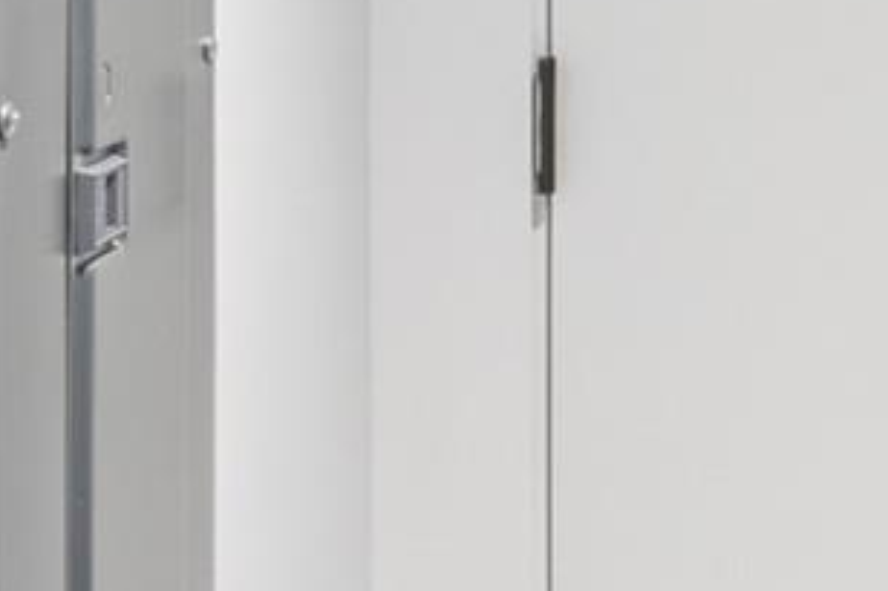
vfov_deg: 15.7
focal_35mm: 83
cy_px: -169
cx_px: 2275
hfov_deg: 13.9
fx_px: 2046
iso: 100
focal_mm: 16
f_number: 8
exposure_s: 1/5
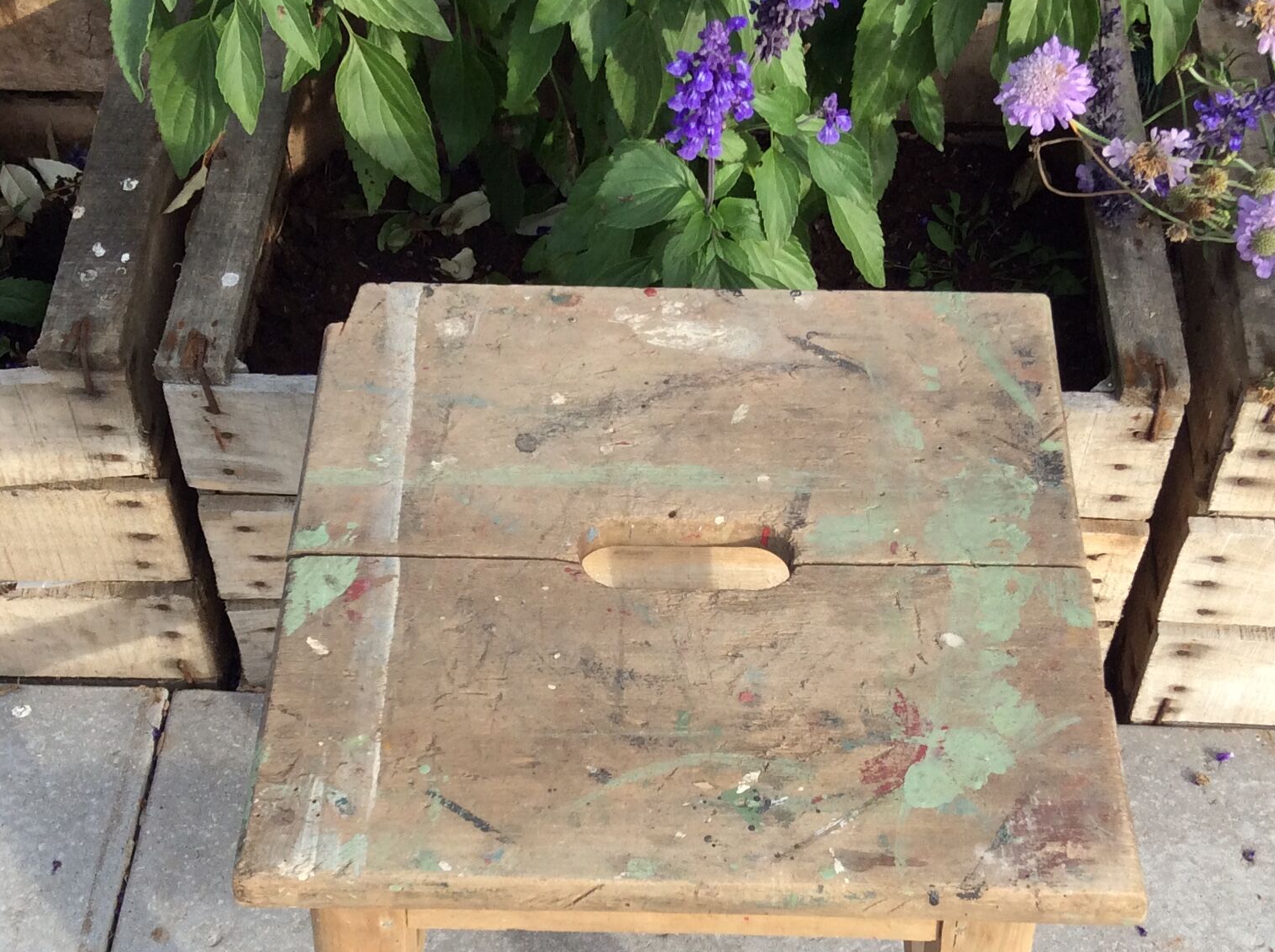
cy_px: 648
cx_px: 594
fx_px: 2023
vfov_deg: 26.3
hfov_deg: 35.0
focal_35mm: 55
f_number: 2.4
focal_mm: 3.3
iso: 32
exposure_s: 1/394
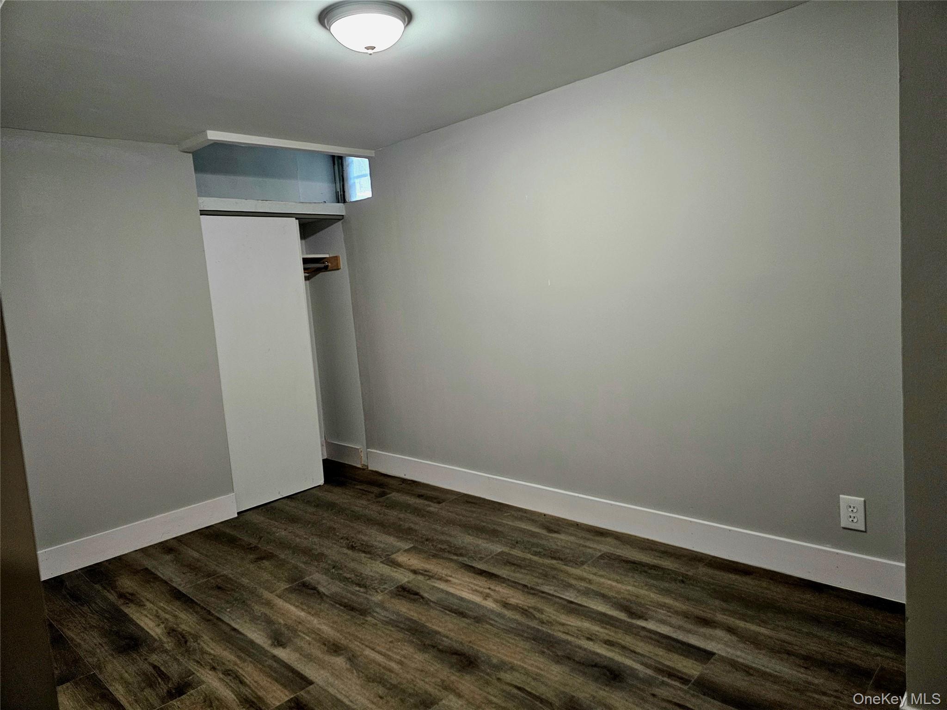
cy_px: 355
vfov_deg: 58.9
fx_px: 629
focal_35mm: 23
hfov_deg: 73.9
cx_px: 474
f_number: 1.7
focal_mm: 6.3
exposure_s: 1/120
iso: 500
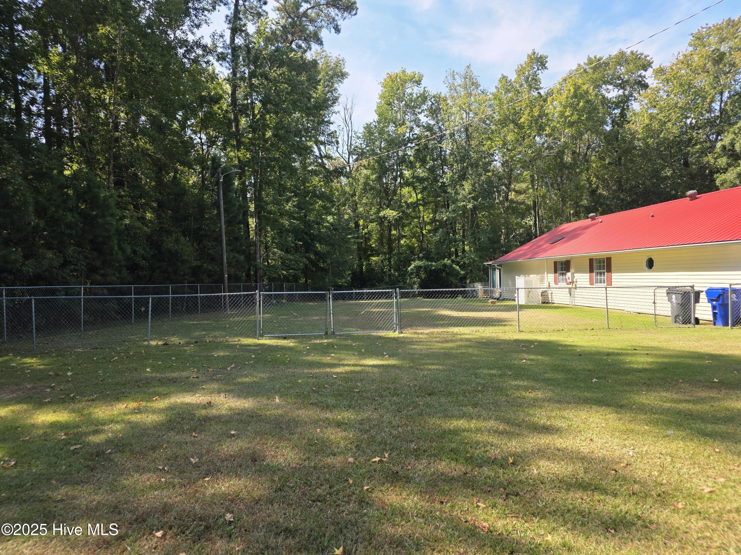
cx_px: 370
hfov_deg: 73.9
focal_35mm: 23
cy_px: 278
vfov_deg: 58.9
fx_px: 492
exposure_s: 1/2657
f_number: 1.7
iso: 80
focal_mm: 6.3
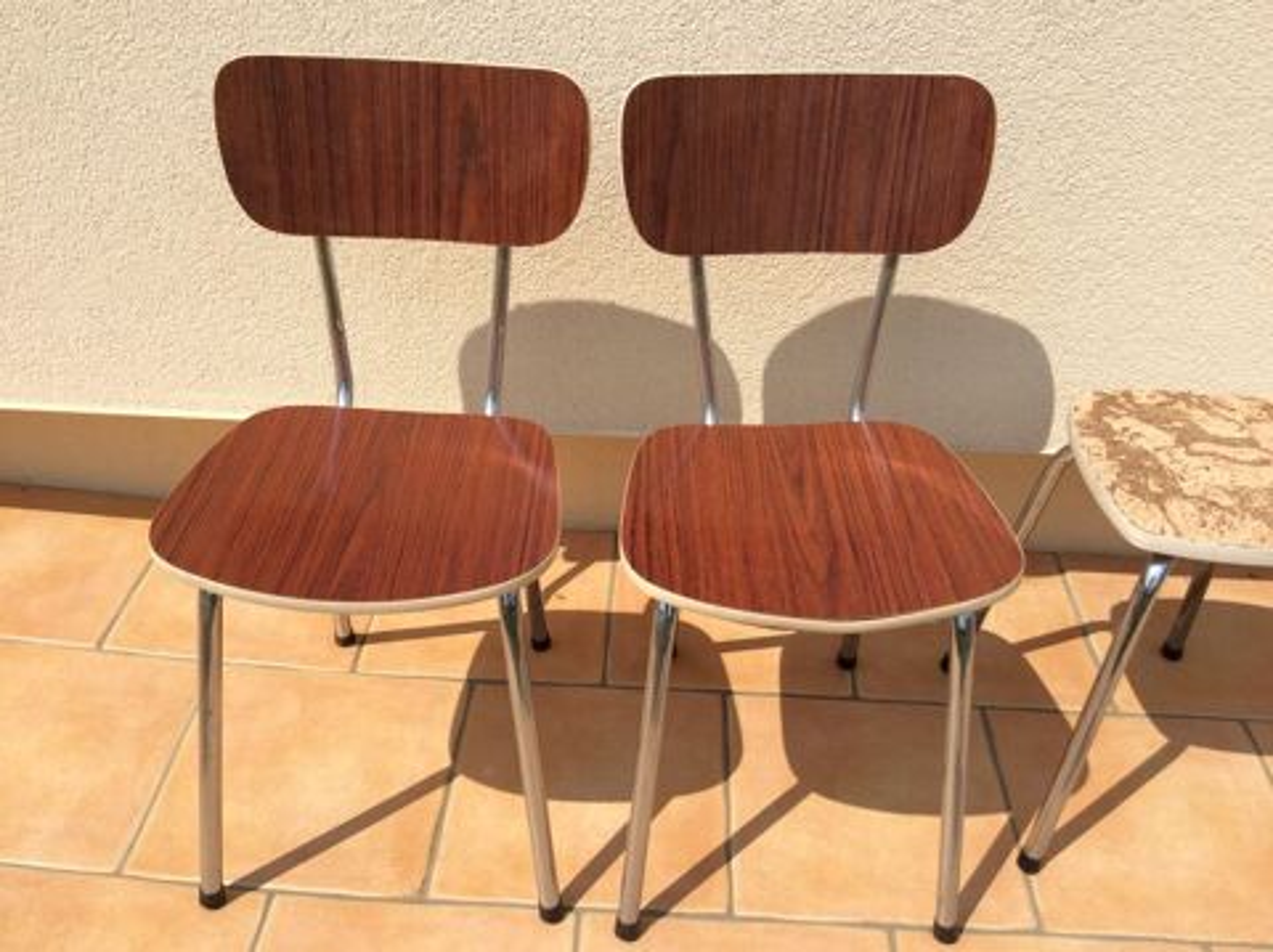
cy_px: 476
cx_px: 636
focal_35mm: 32
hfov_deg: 56.9
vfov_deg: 44.1
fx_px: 1176
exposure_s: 1/2203
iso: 32
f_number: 2.4
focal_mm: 3.3
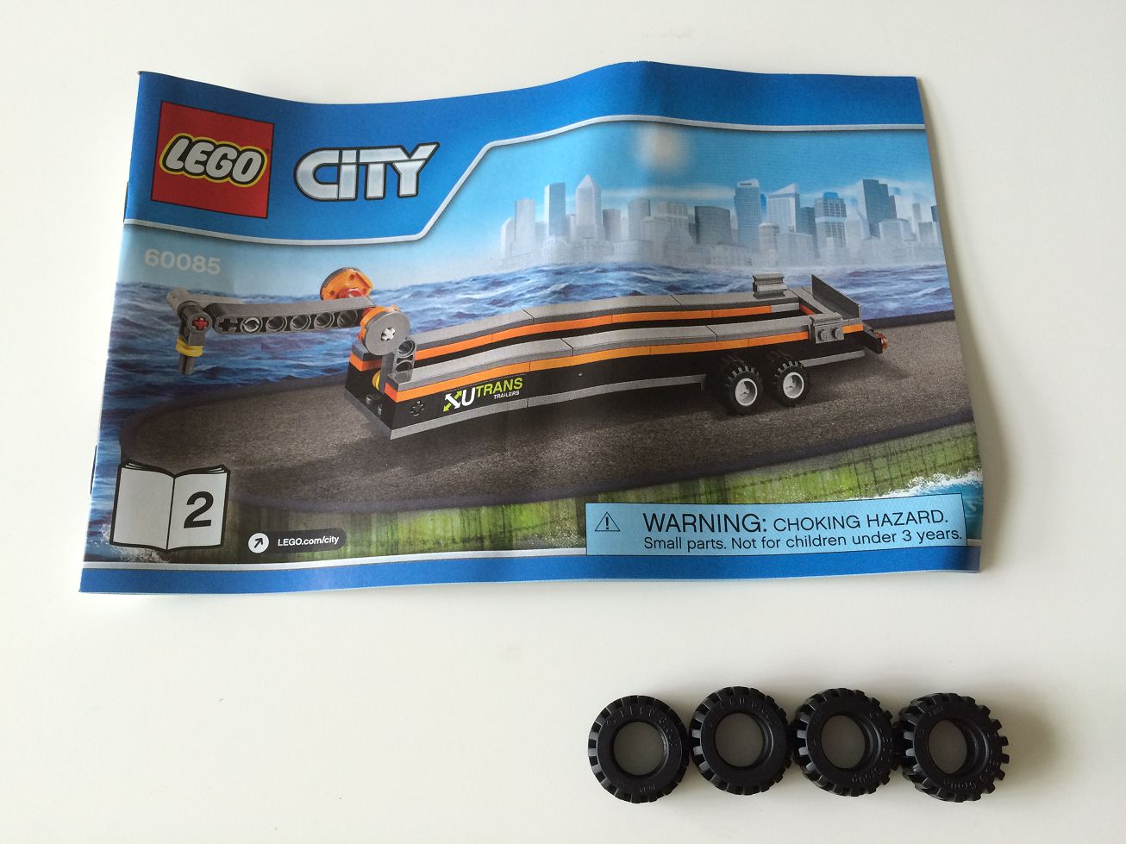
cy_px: 422
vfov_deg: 48.2
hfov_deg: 61.7
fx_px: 943
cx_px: 563
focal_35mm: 29
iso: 80
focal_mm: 4.15
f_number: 2.2
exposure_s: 1/30
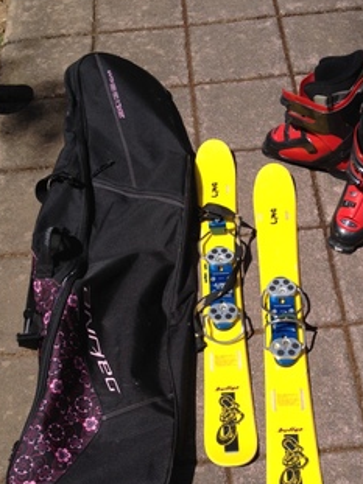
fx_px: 714
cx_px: 220
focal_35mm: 51
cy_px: 332
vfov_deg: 37.0
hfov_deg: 28.5
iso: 50
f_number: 2.4
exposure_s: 1/1842
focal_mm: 4.28
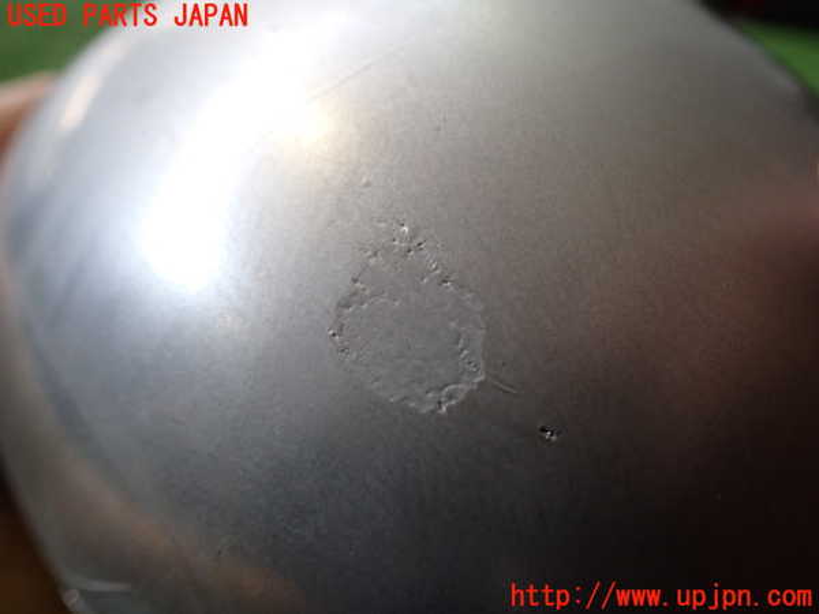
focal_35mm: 30
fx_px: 710
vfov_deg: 46.8
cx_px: 410
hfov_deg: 60.0
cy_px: 307
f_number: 2.3
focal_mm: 5.4
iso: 320
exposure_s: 1/125
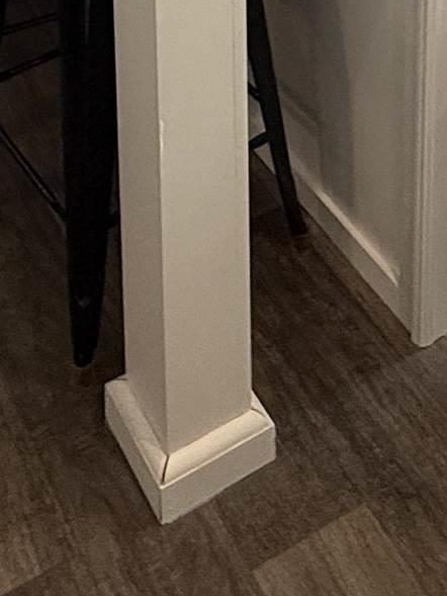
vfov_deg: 19.1
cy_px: -522
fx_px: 1256
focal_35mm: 73
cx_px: 227
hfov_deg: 20.2
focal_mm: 2.22
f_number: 2.2
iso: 160
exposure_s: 1/120
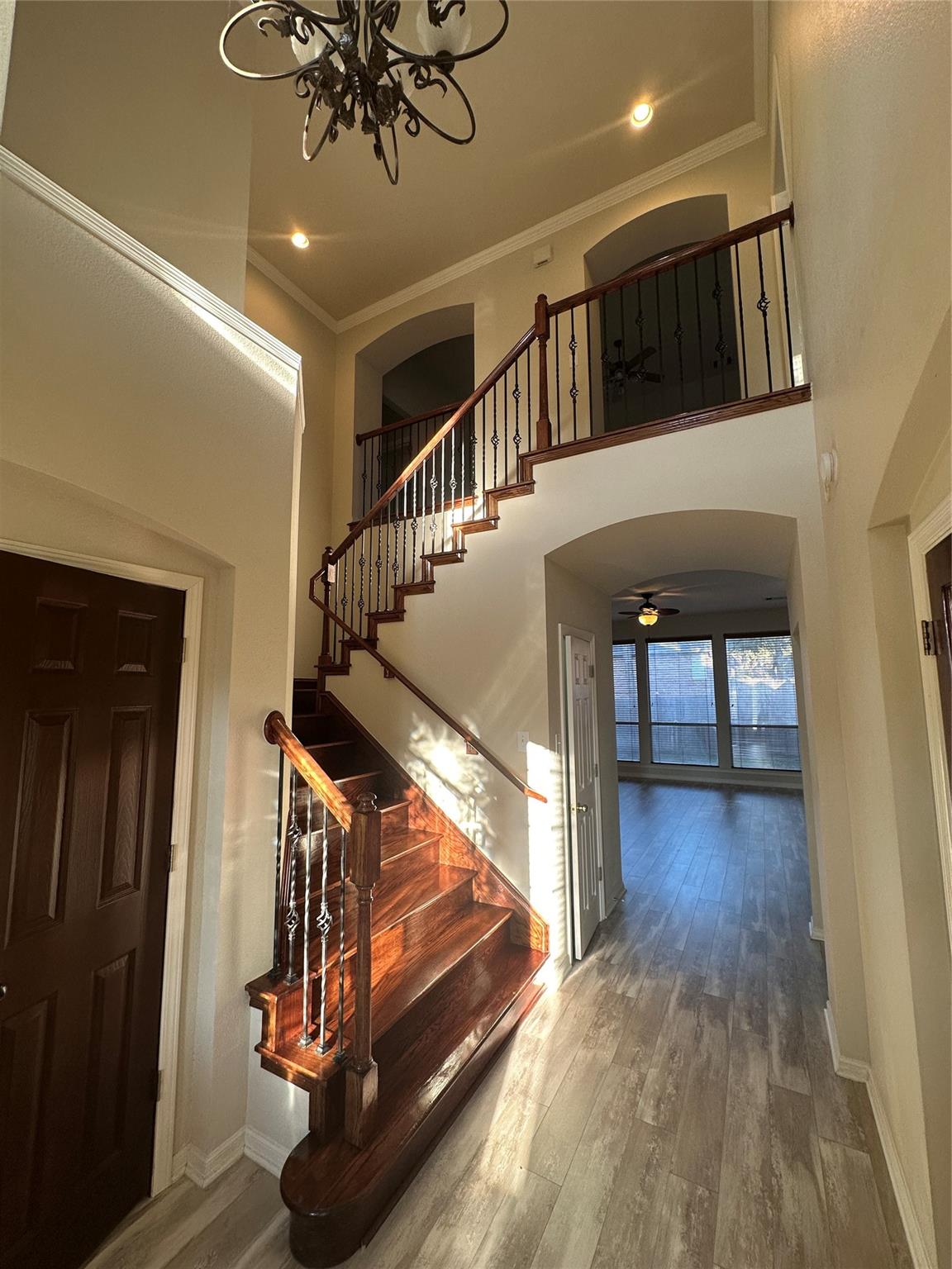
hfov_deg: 85.7
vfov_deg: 102.1
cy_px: 634
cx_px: 476
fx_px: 513
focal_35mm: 14
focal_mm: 2.22
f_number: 2.2
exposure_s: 1/120
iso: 100
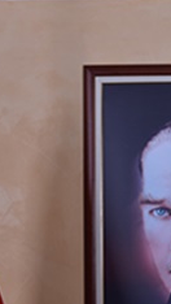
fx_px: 1247
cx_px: 194
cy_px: 291
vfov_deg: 13.7
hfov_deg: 7.8
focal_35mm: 155
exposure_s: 1/160
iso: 100
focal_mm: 50
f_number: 6.3
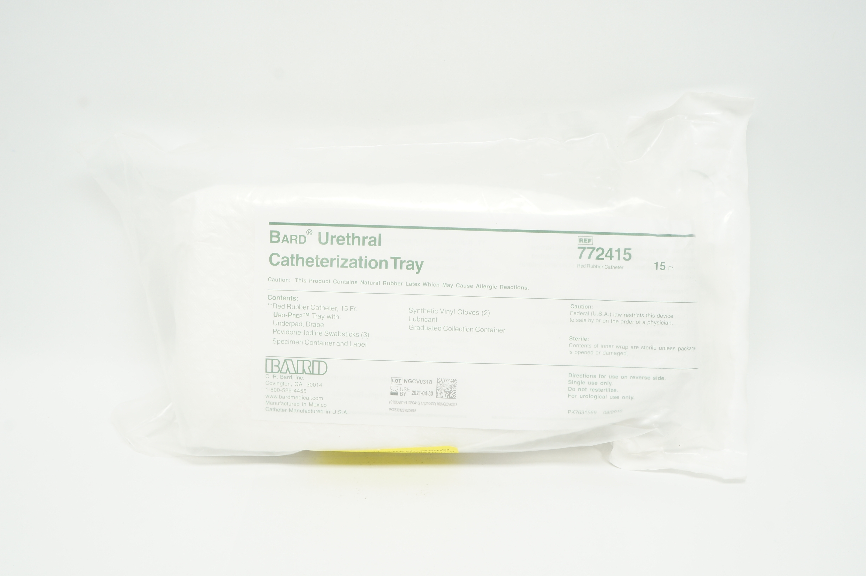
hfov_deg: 51.3
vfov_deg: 35.4
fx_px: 901
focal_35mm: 38
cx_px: 433
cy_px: 288
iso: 400
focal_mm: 25
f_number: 11
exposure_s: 1/15
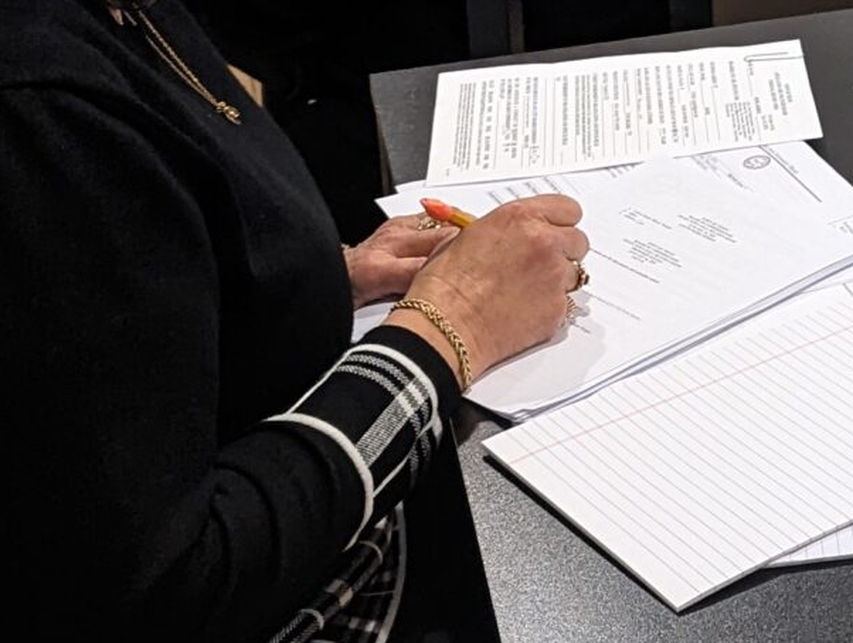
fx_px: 2518
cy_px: -232
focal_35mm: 102
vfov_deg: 13.9
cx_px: 1288
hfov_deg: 17.3
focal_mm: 6.81
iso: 254
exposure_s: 1/24
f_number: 1.85
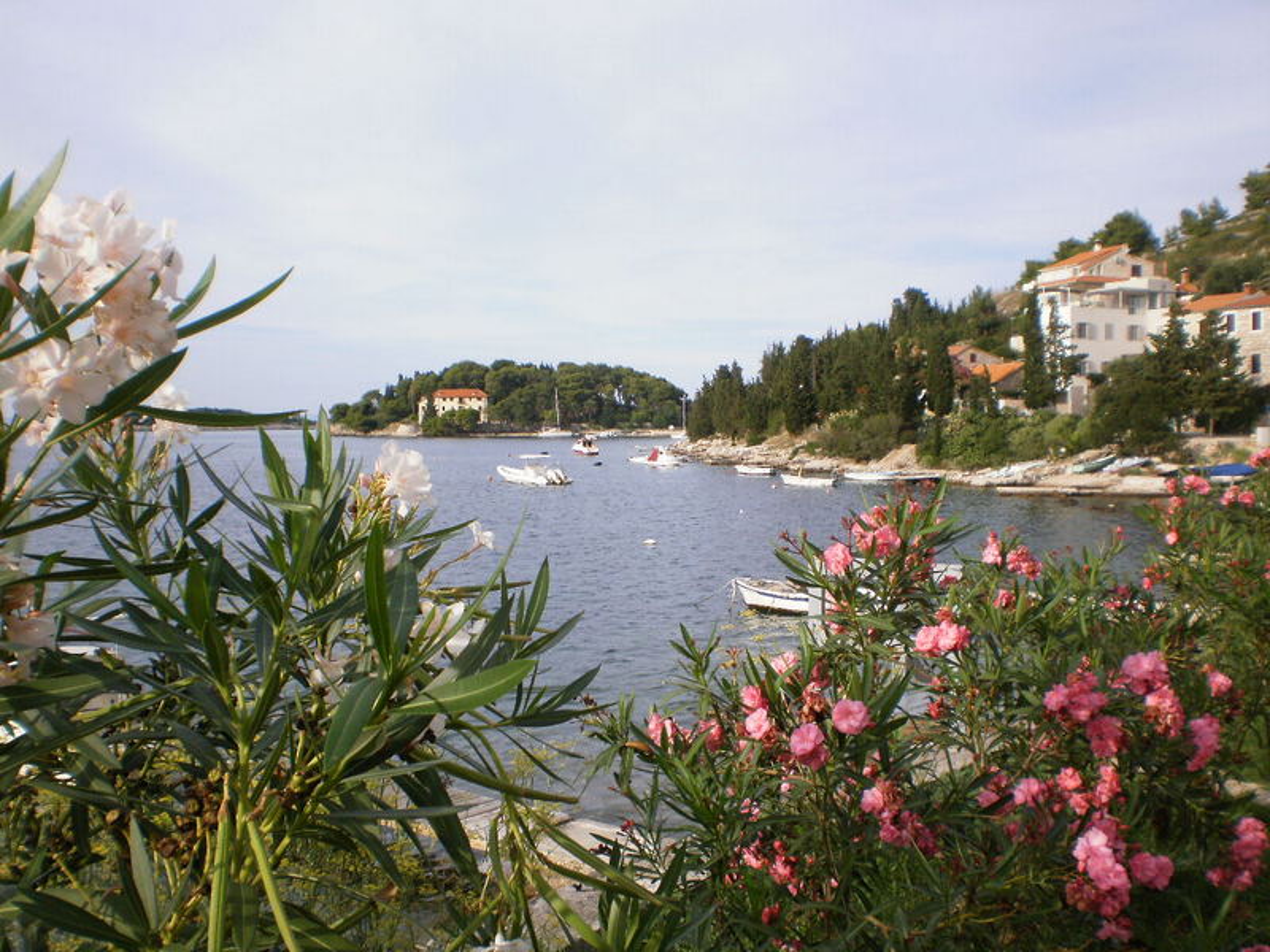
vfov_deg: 37.7
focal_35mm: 38
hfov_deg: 49.0
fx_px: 1394
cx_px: 635
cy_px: 476
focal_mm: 6.3
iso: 100
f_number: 4.6
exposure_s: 1/500
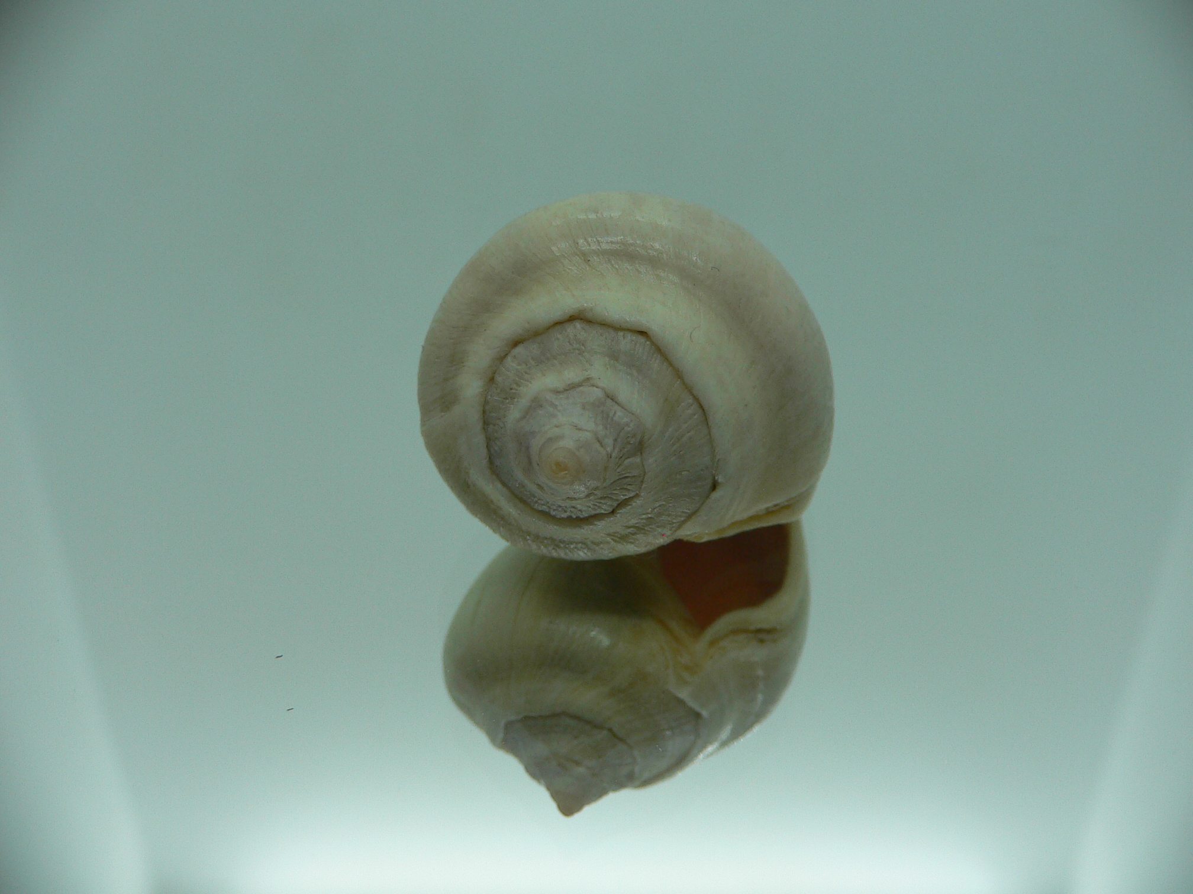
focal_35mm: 35
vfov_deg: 40.7
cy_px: 447
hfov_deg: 52.6
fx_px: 1206
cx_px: 596
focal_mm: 4.6
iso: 80
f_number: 2.8
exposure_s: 1/80
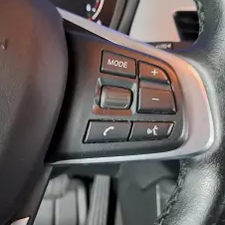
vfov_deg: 43.9
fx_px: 279
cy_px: 116
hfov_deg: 43.7
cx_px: 96
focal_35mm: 38
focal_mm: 4
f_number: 1.8
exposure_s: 1/20
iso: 1000
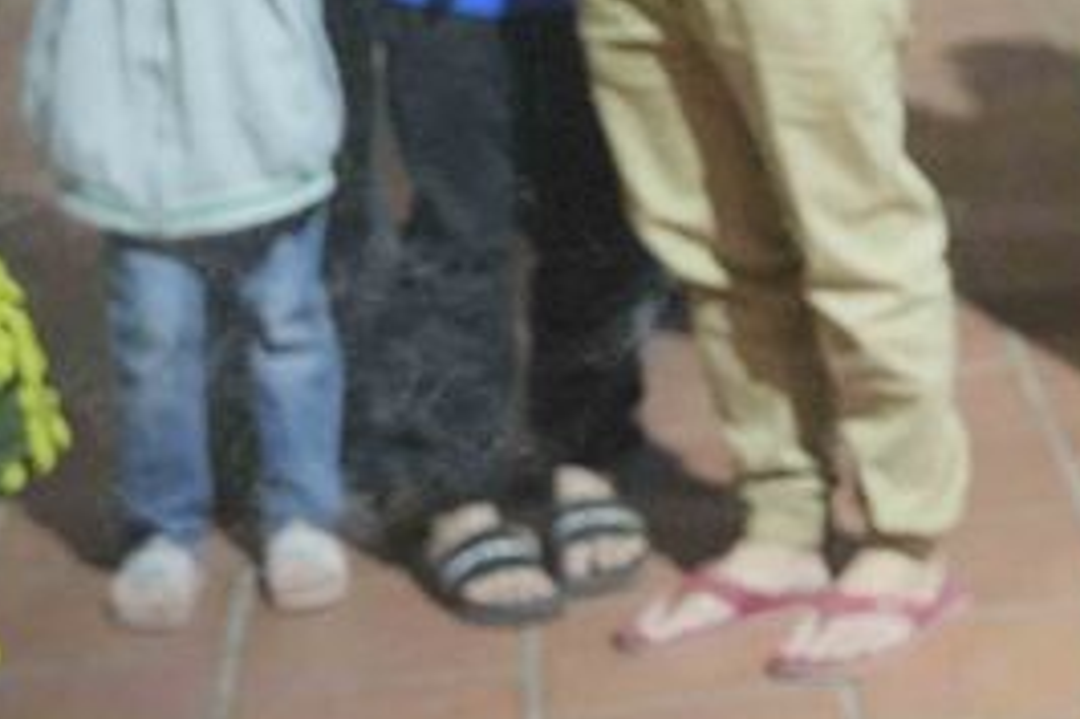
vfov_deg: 10.4
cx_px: 1397
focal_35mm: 131
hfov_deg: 15.0
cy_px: 63
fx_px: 3927
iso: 3200
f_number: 2.8
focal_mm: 34
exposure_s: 1/160
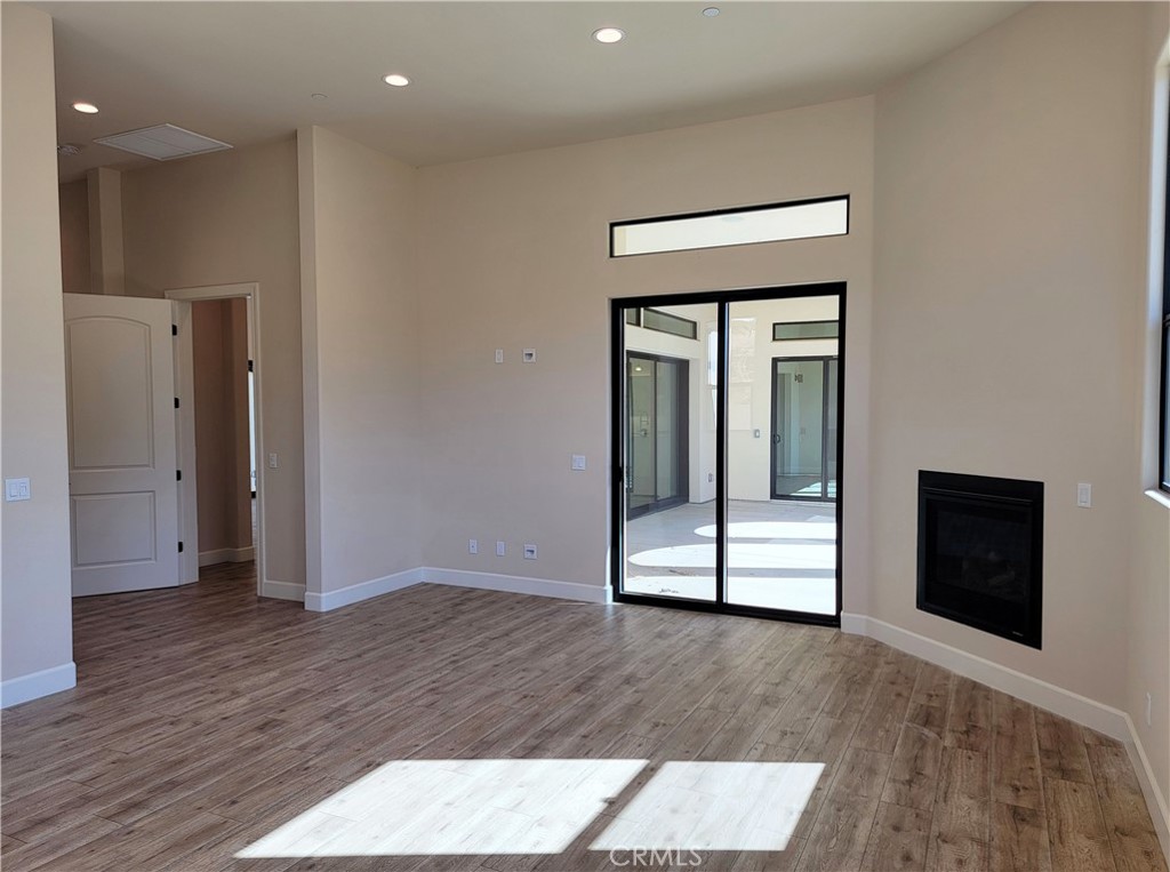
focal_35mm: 24
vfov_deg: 56.6
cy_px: 436
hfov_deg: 71.7
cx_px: 585
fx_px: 809
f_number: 1.8
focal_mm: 6.7
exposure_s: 1/129
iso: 16
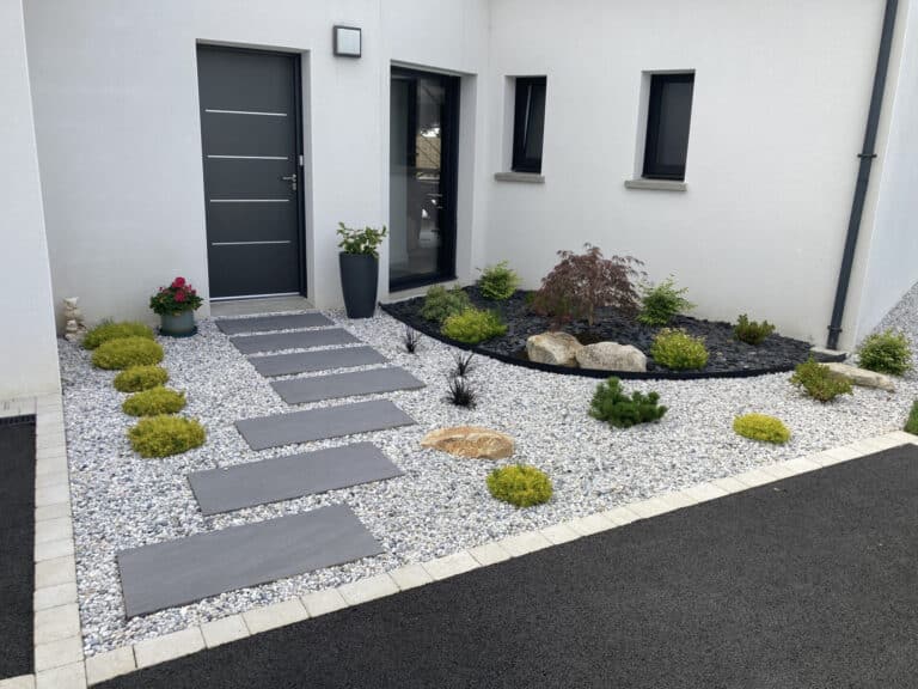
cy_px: 344
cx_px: 459
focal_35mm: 28
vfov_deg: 49.7
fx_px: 743
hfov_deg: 63.4
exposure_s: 1/1000
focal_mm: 3.99
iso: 20
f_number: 1.8
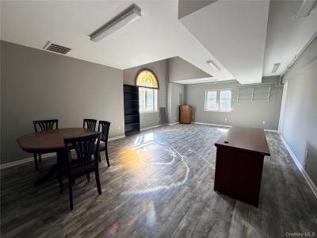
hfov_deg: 102.1
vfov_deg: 85.7
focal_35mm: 14
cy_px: 119
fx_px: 128
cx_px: 158
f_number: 2.2
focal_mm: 2.22
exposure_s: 1/121
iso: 200
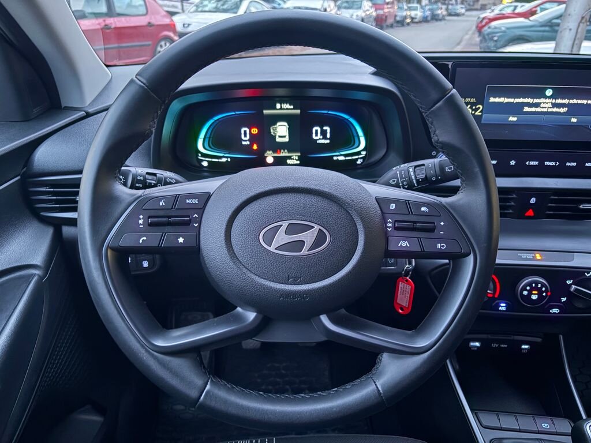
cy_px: 222
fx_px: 444
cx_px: 296
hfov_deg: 67.3
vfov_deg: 53.1
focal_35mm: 26
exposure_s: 1/9
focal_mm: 5.96
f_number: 1.6
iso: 1600
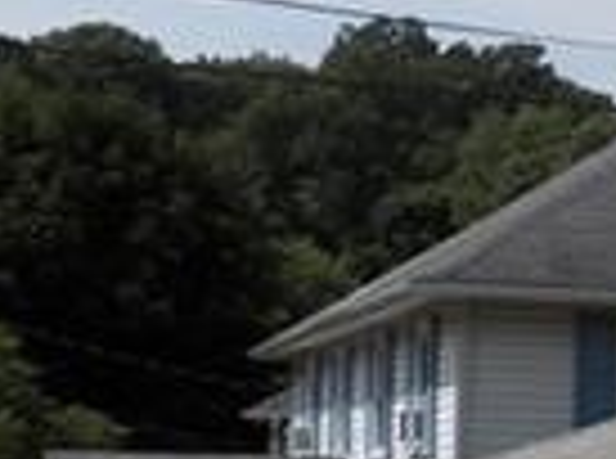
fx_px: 2911
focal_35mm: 164
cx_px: 1542
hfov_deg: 10.3
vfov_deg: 9.0
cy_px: 405
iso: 125
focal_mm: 4.9
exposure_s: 1/2000
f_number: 2.8
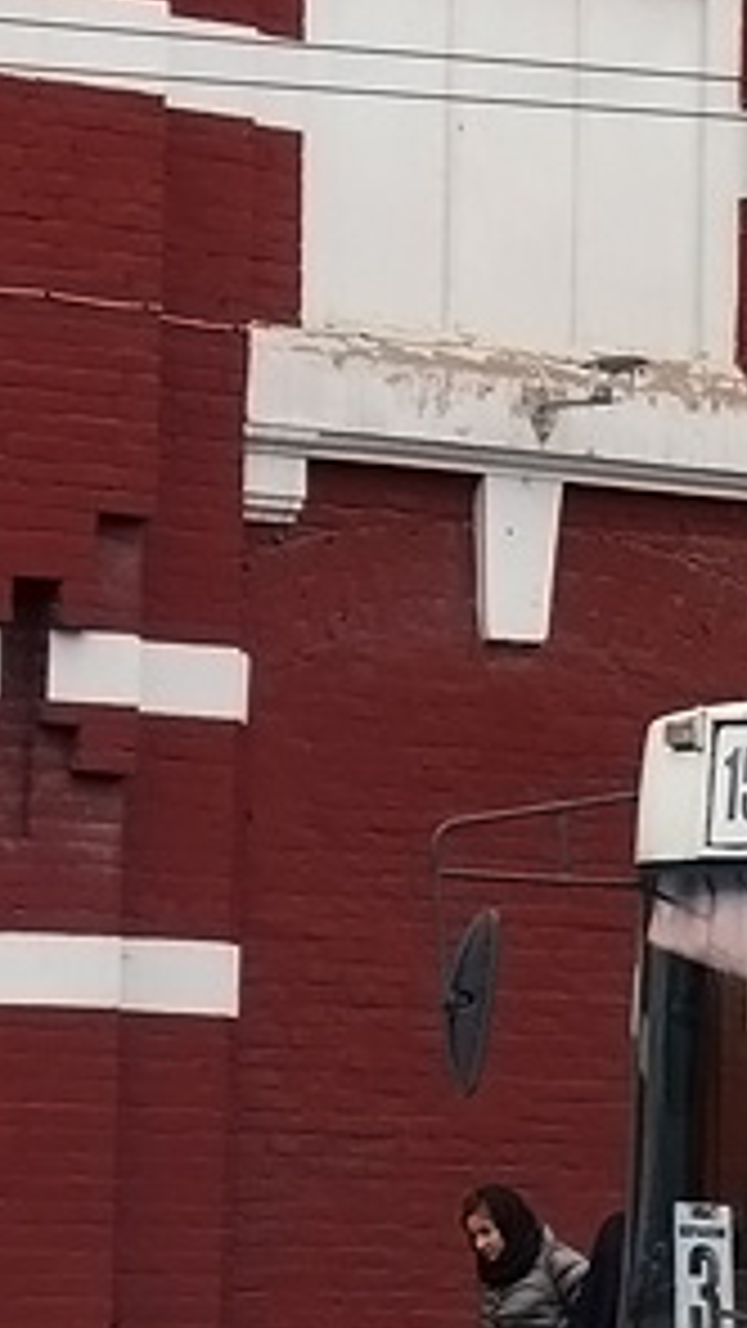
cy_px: 599
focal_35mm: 192
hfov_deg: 6.0
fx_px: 6759
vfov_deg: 11.2
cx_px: 1827
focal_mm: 16.78
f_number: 3.2
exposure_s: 1/500
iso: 125
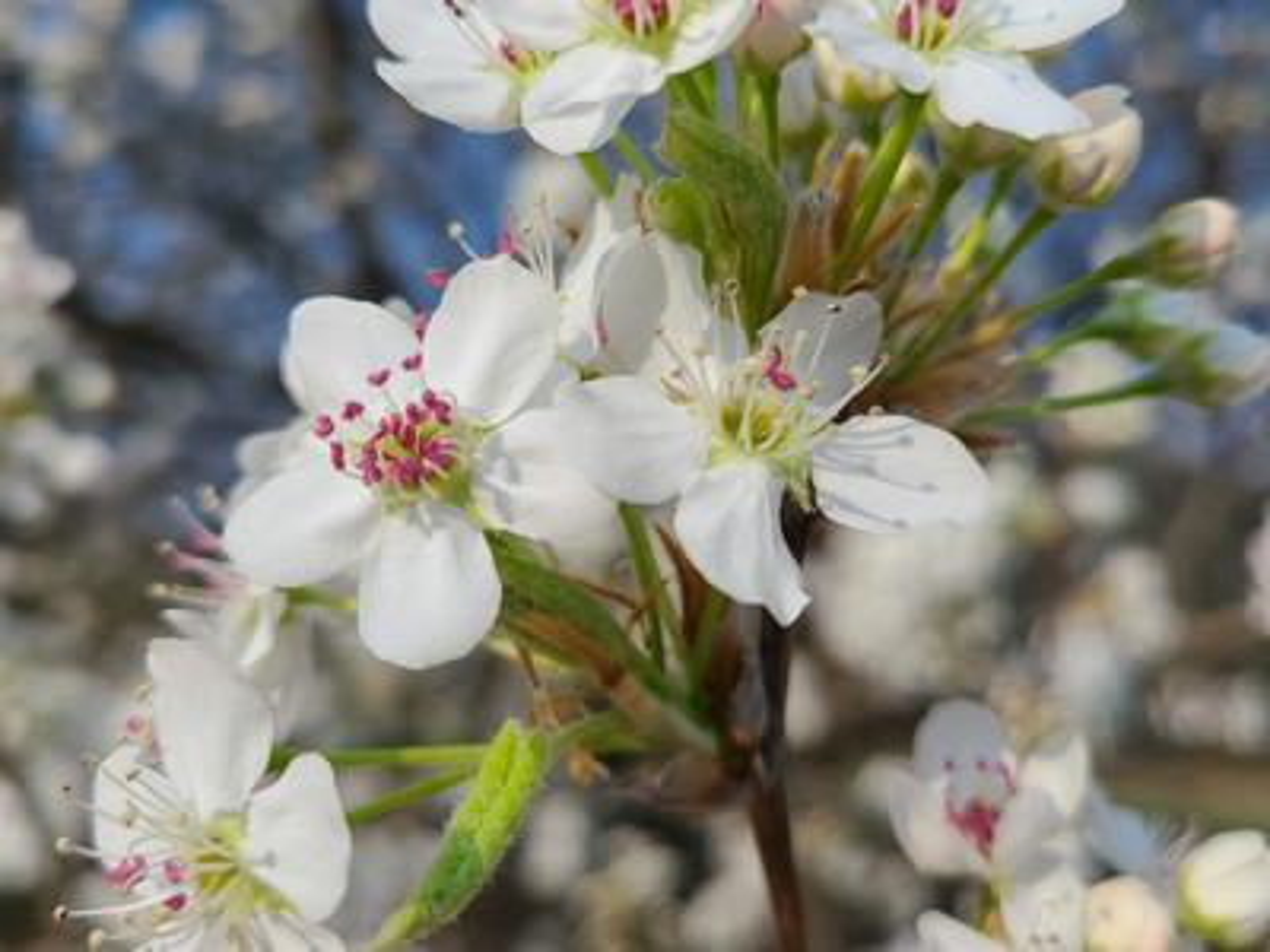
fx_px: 954
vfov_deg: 53.1
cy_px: 476
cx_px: 635
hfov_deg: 67.3
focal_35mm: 26
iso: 40
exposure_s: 1/2470
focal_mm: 5.4
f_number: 1.8
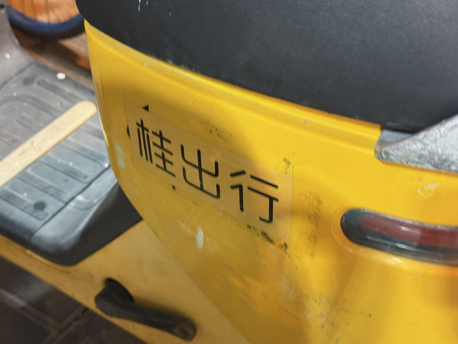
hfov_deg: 39.7
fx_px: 635
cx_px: 229
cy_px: 172
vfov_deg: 30.3
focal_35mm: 48
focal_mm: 6.76
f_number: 1.78
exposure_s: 1/33
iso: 400
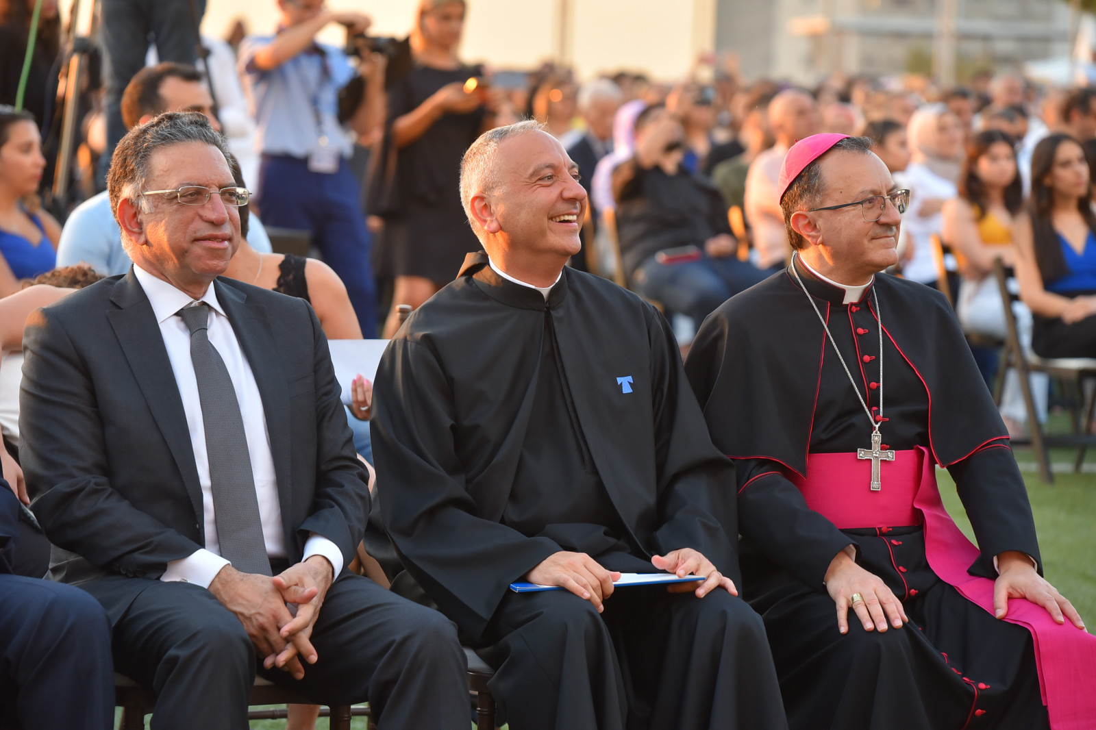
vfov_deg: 9.1
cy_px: 365
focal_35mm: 150
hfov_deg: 13.7
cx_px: 548
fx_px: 4565
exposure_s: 1/200
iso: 640
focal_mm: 150
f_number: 4.5
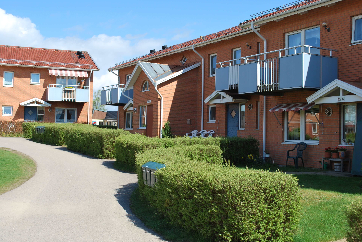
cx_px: 181
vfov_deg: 28.2
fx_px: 483
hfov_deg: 41.1
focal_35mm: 48
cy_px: 121
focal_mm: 32
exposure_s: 1/200
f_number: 7.1
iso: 100
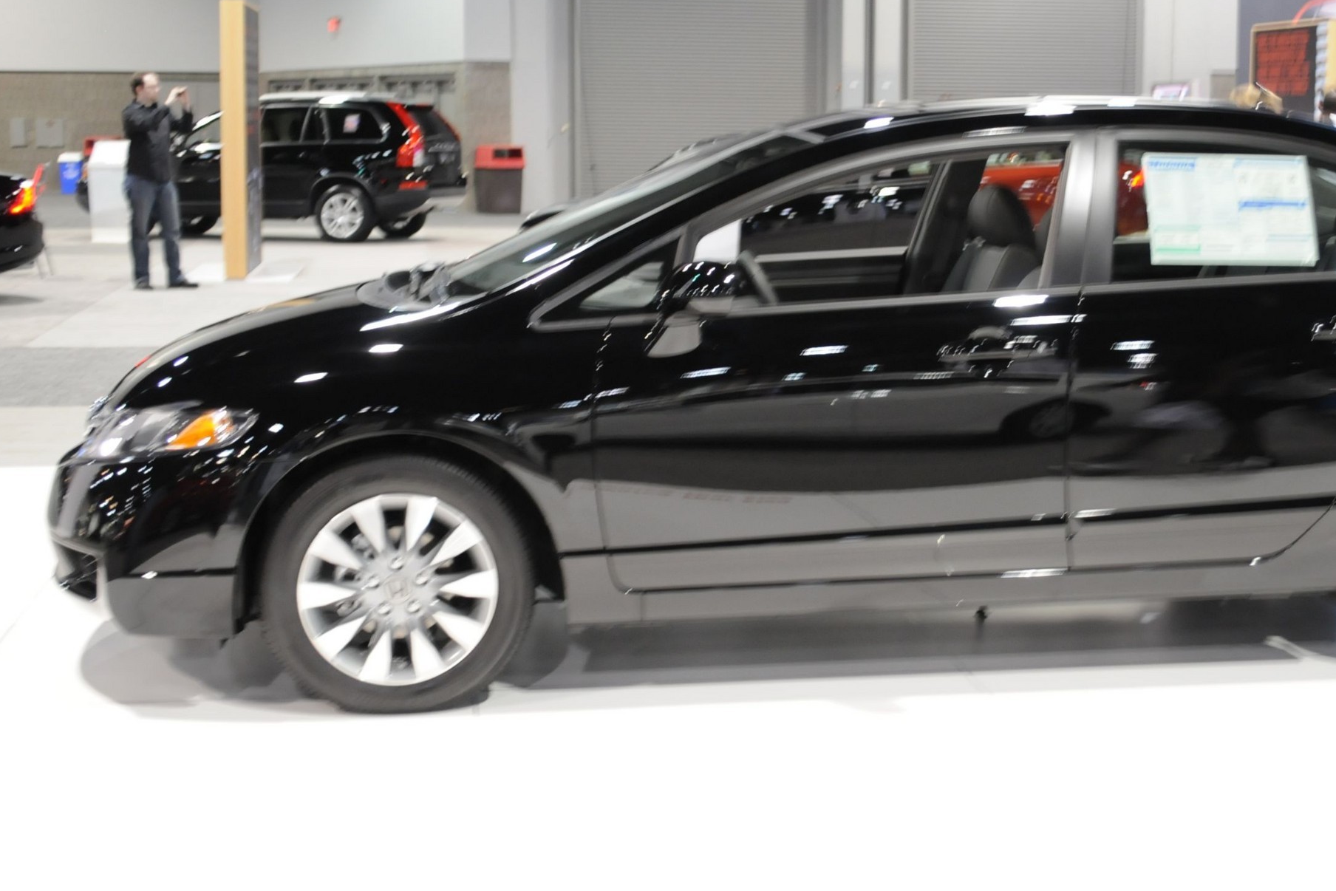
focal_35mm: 58
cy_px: 356
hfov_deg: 34.3
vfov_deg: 23.4
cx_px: 855
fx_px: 2153
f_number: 4.5
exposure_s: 1/13
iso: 800
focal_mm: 28
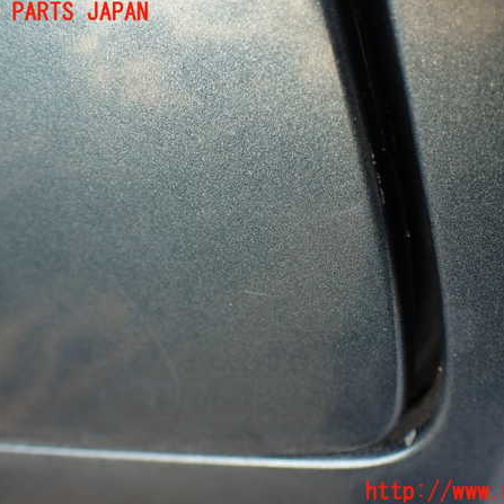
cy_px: 253
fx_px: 626
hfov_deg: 43.8
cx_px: 282
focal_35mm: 38
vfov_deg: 43.9
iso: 100
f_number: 2.4
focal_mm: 5.79
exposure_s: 1/80
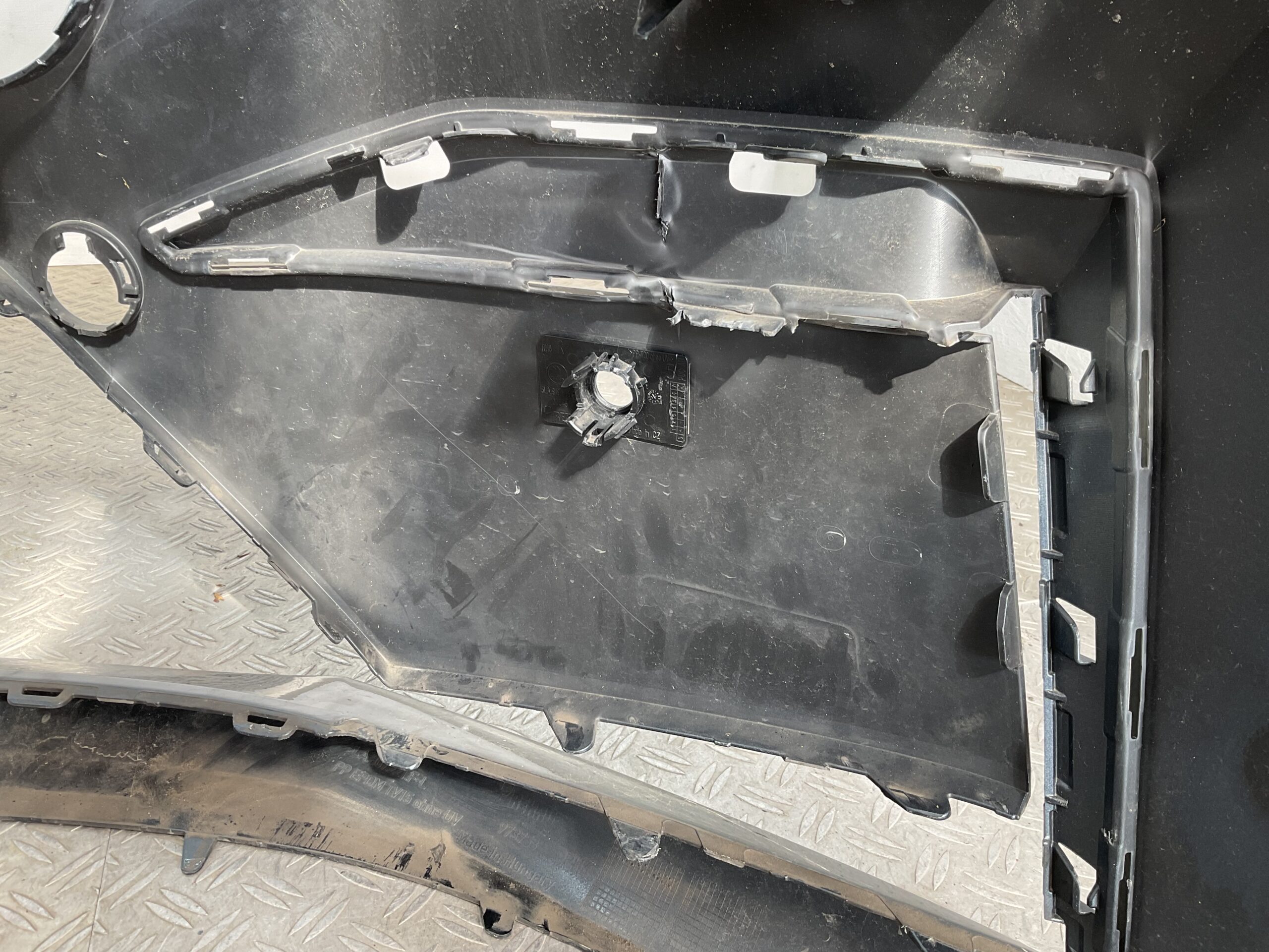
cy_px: 476
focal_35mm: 29
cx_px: 634
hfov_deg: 61.7
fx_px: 1063
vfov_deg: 48.2
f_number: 1.8
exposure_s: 1/100
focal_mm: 3
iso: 25
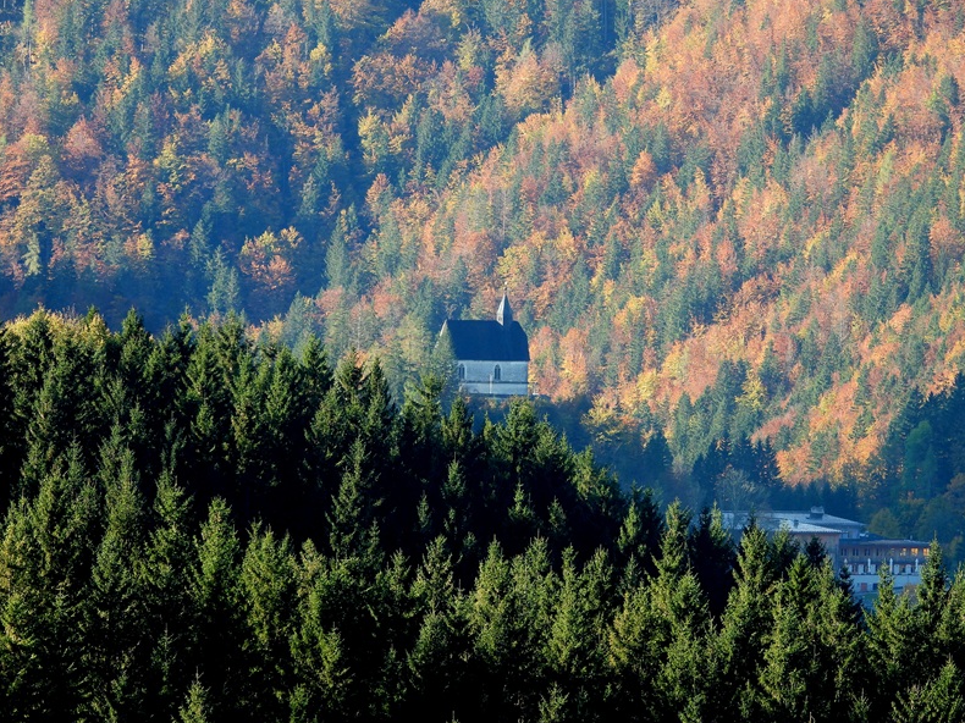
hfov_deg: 5.1
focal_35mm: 385
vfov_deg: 3.9
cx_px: 479
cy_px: 365
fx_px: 10729
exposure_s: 1/125
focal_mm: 67.8
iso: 125
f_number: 5
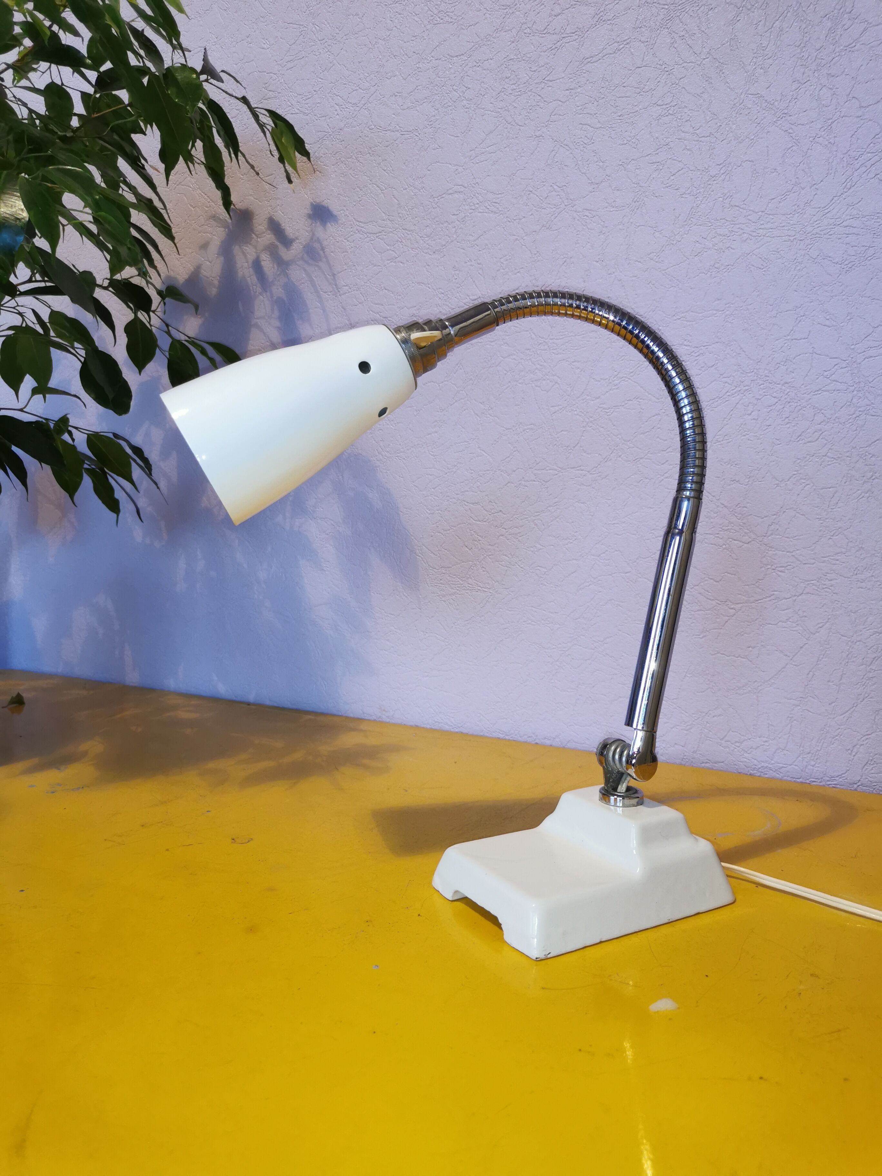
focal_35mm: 27
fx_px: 917
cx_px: 441
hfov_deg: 51.4
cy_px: 588
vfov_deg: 65.3
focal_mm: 5.58
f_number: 1.8
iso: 250
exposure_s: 1/50
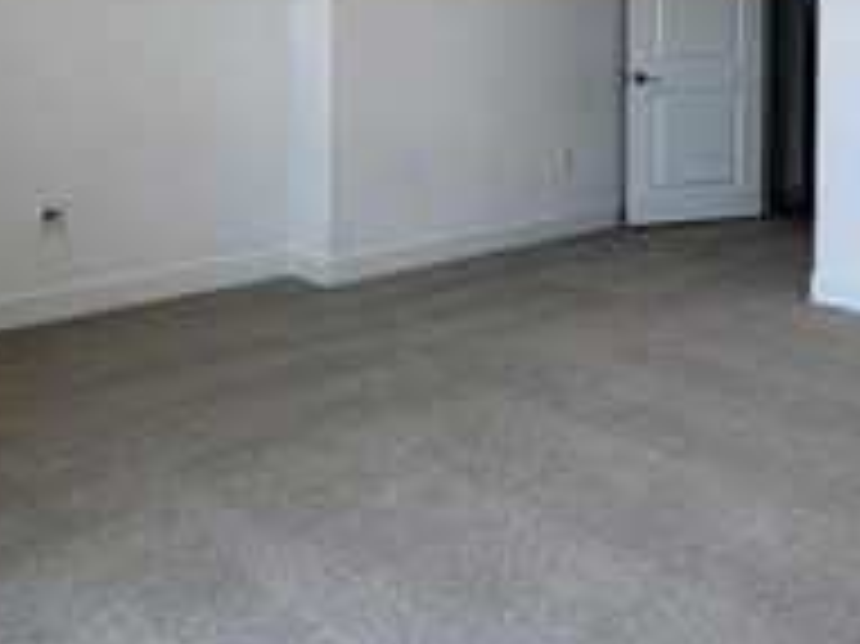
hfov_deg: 39.3
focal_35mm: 47
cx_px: 648
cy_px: 5
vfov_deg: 28.9
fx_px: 1167
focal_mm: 2.22
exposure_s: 1/120
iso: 50
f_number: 2.2
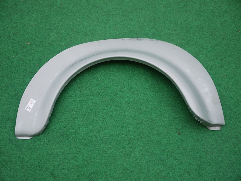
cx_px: 120
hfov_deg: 44.8
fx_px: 292
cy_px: 90
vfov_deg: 34.3
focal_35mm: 42
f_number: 4.5
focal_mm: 21
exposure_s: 1/100
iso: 100
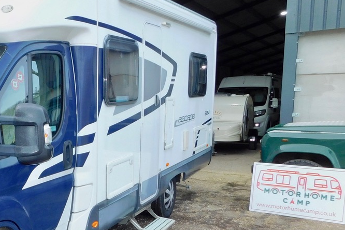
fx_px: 441
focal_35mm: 46
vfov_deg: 29.0
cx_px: 35
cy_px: 159
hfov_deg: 39.6
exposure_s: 1/320
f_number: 3
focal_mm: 4
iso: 125
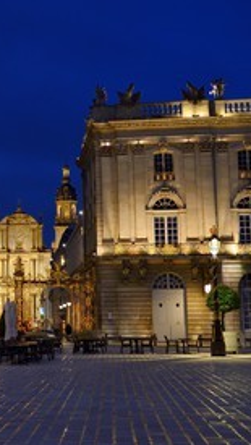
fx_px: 662
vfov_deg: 37.2
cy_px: 223
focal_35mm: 56
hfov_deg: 20.0
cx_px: -57
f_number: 4
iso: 1600
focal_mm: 35
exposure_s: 1/30
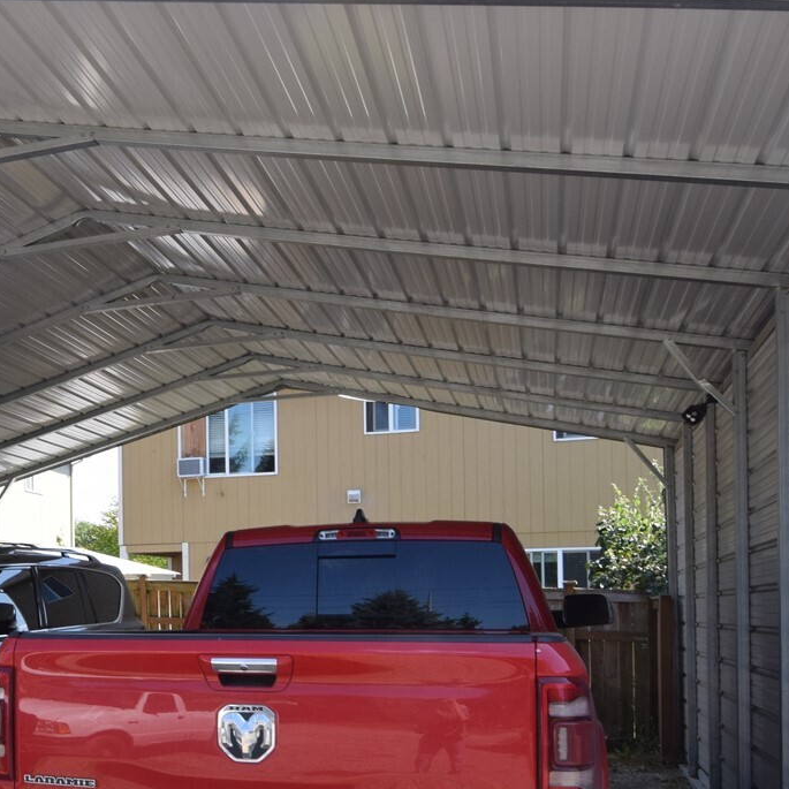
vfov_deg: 39.6
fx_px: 1059
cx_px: 107
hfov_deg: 38.6
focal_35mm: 41
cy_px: 602
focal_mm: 13
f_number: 8
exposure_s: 1/250
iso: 400
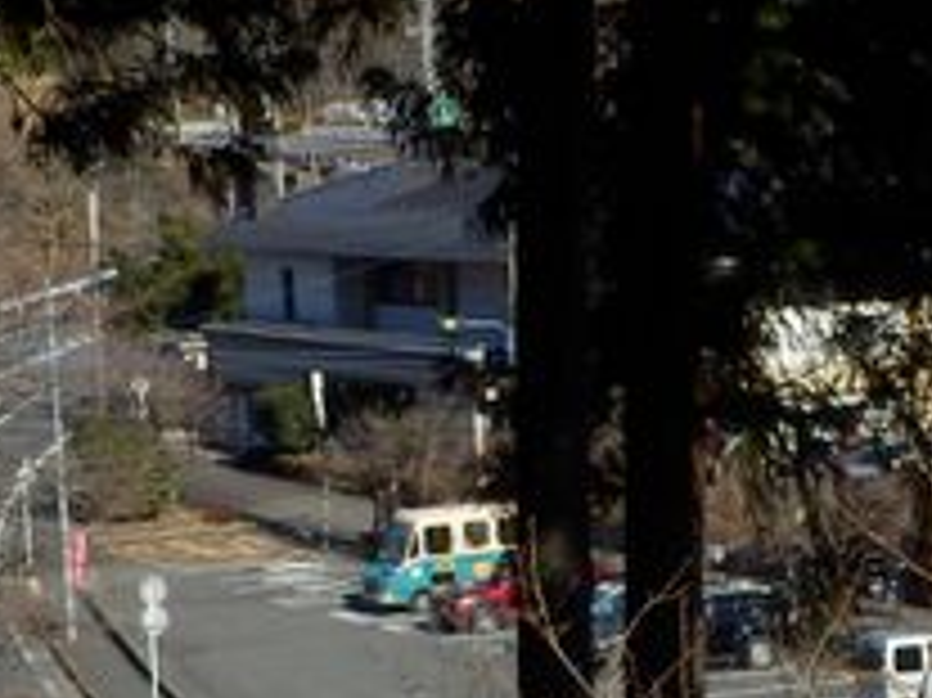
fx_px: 4574
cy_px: 653
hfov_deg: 11.6
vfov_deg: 8.7
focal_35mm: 170
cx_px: 833
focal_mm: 7.9
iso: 80
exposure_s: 1/125
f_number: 10.6
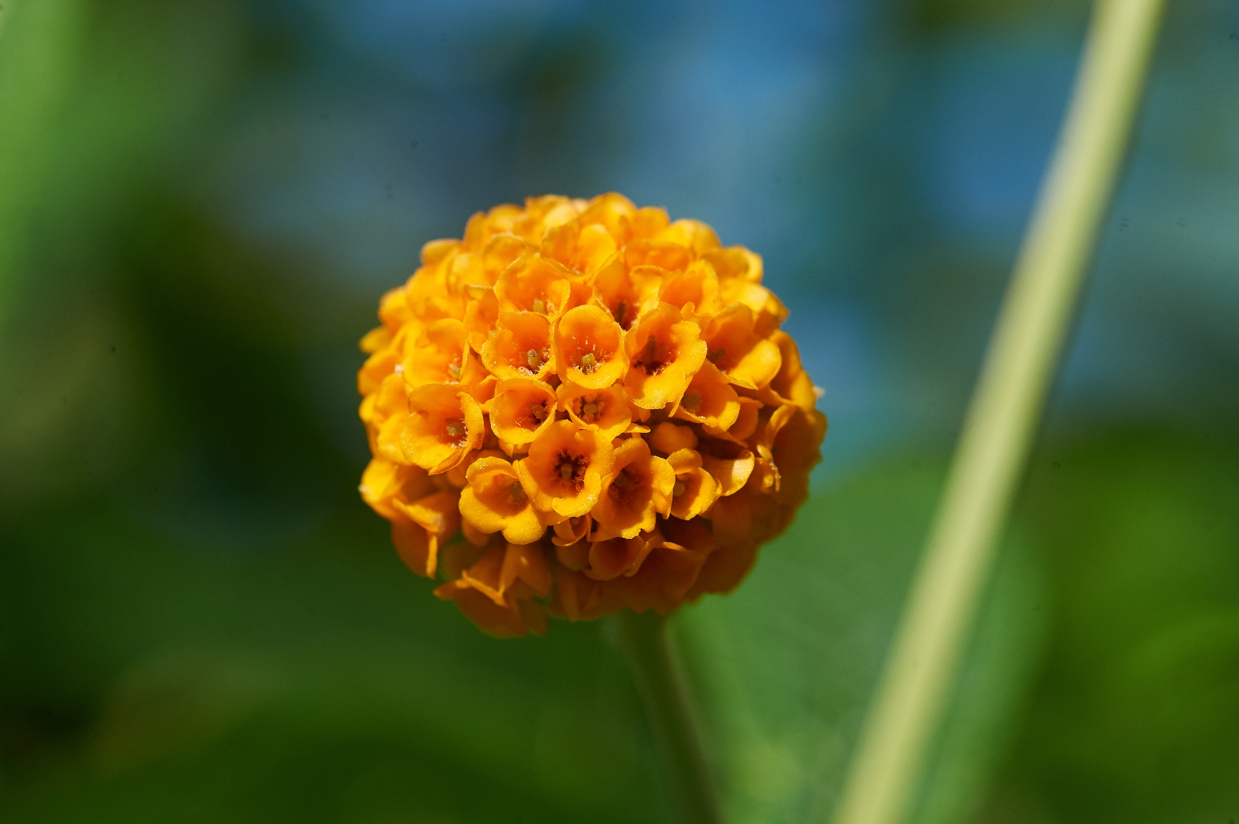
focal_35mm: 105
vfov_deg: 13.0
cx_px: 620
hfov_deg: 19.5
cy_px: 412
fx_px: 3611
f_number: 9.5
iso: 800
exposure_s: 1/1500
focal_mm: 105
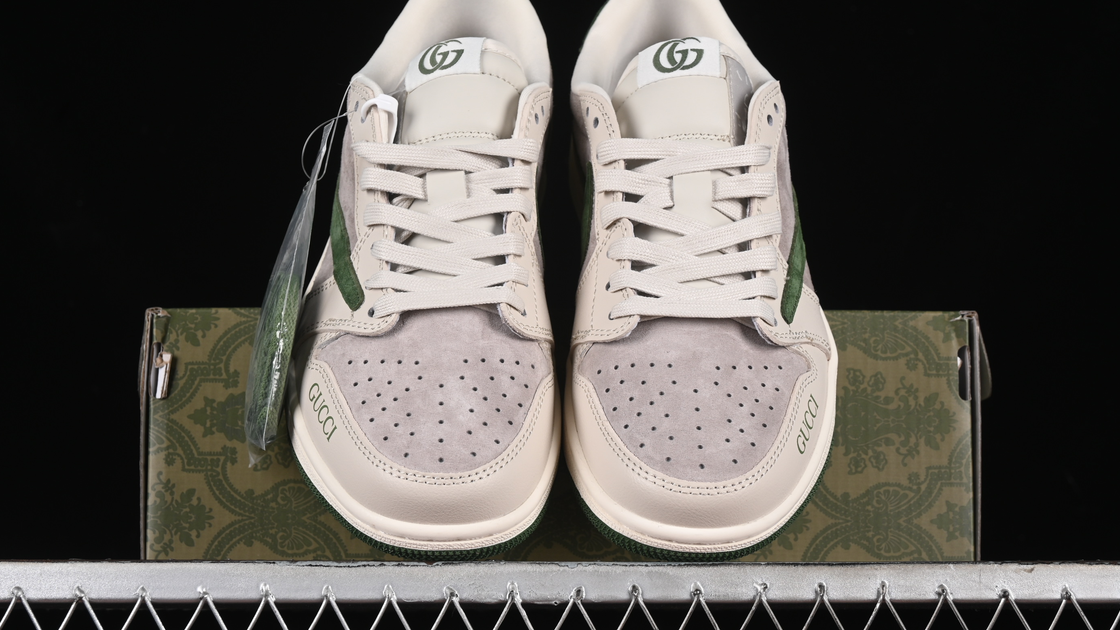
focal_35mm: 79
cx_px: 561
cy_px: 326
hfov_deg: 26.9
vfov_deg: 15.3
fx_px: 2346
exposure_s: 1/80
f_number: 8
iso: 160
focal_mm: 50
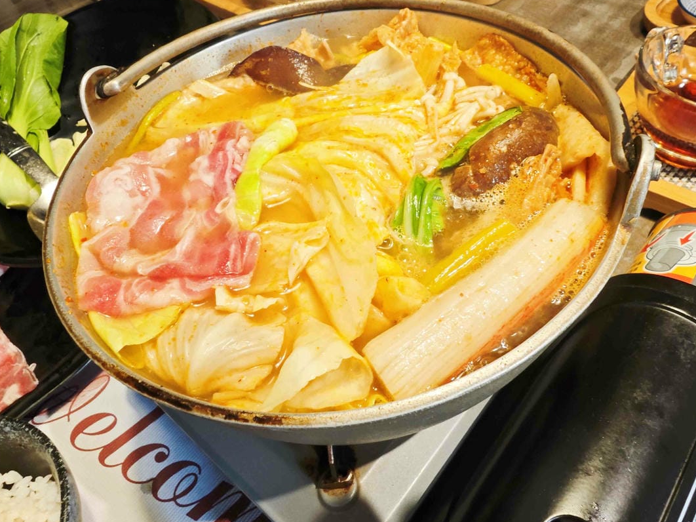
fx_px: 523
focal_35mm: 26
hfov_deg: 67.3
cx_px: 352
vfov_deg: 53.0
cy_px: 243
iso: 125
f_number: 1.8
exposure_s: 1/60
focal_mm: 2.03
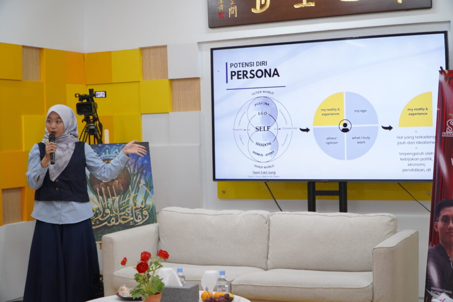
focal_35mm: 52
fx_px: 661
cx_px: 226
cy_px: 151
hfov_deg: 37.8
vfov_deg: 25.8
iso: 1000
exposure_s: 1/160
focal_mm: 35
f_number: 4
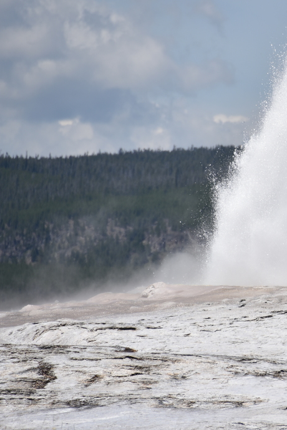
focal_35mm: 557
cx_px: 348
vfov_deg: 3.7
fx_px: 6660
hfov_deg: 2.5
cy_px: 201
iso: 100
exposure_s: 1/640
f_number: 8
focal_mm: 300
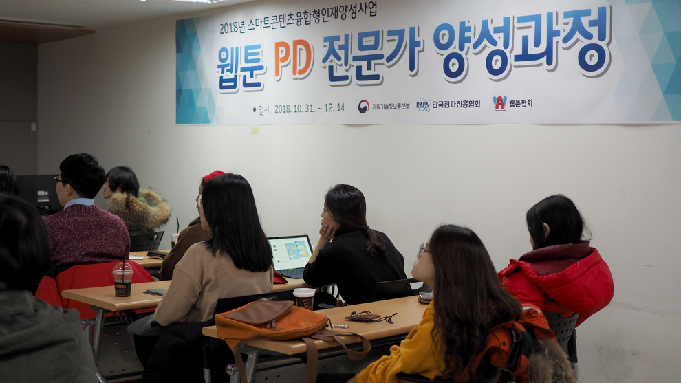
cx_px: 339
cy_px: 181
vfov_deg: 21.8
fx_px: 993
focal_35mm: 55
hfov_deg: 37.8
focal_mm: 25
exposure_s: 1/160
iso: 200
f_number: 1.8
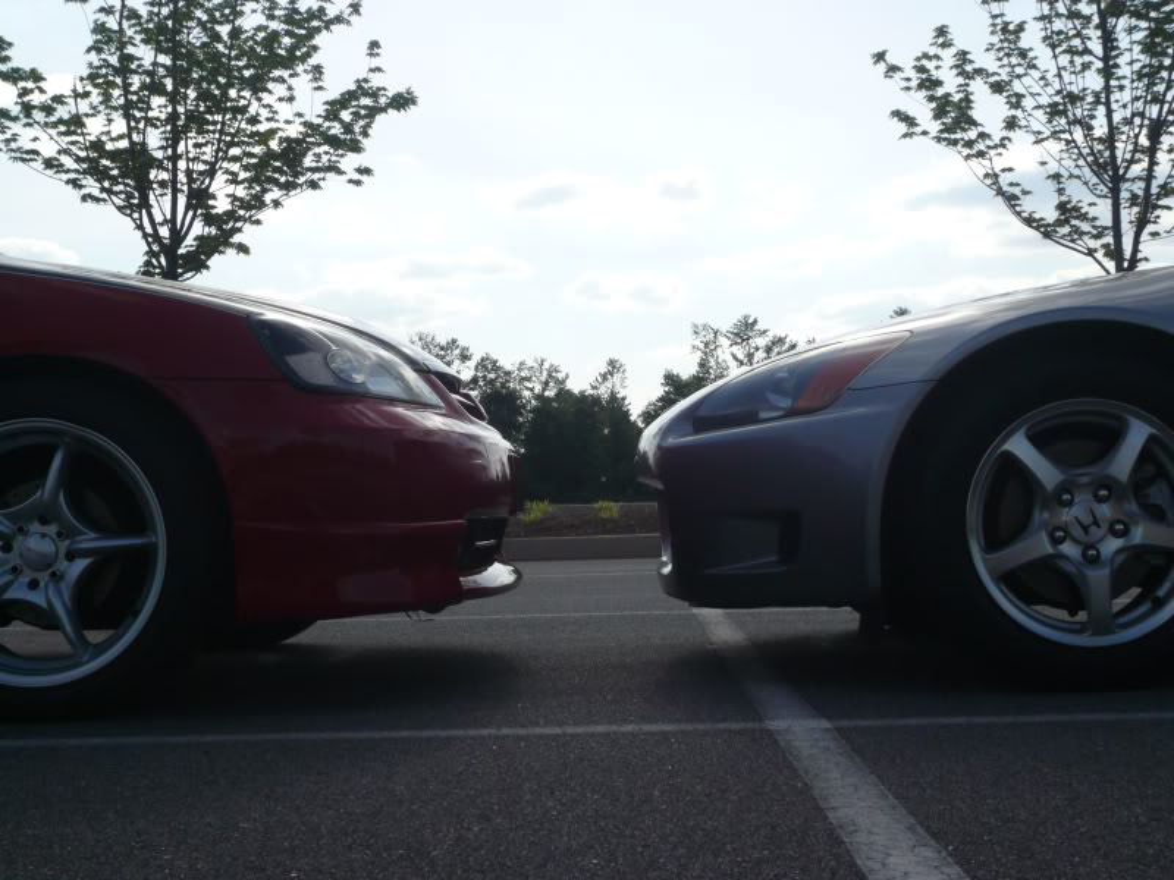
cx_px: 587
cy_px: 440
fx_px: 1662
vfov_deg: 29.7
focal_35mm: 49
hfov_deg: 38.9
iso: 100
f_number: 10
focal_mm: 8.1
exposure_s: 1/250
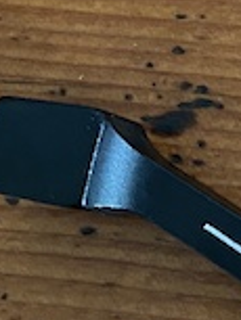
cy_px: 109
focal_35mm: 136
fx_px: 1261
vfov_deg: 14.5
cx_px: 482
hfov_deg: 10.1
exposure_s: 1/30
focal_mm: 4.25
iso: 800
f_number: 1.8
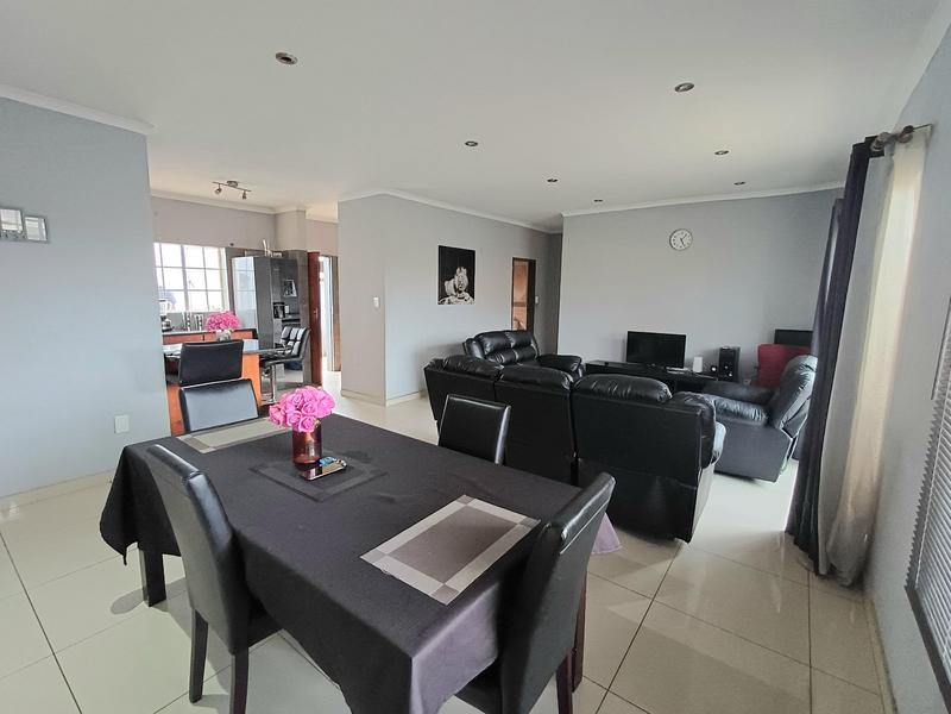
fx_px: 440
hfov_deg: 94.5
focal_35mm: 16
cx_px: 476
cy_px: 357
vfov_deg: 78.1
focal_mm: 1.64
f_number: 2.2
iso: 250
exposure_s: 1/20
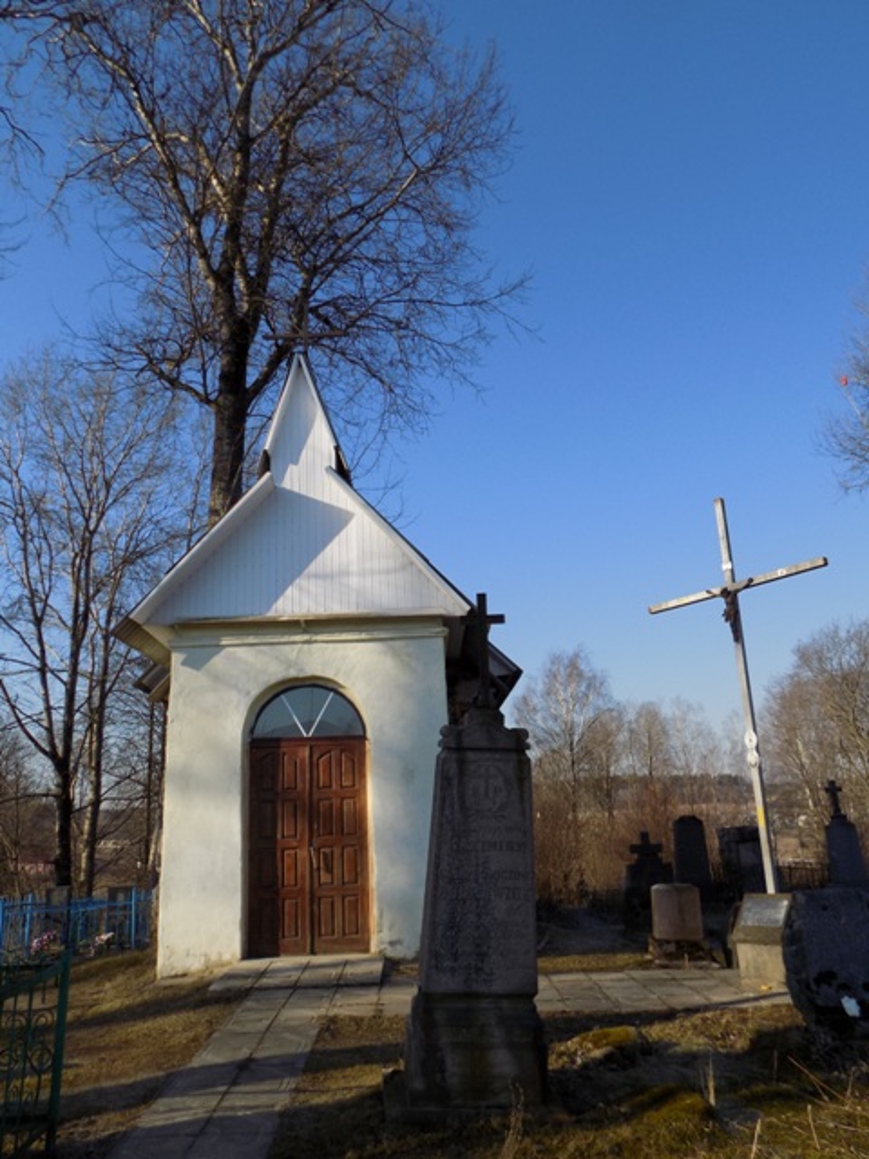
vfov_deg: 71.6
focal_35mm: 24
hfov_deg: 56.8
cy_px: 580
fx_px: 803
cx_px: 434
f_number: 3.1
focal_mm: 4.3
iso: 80
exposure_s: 1/800
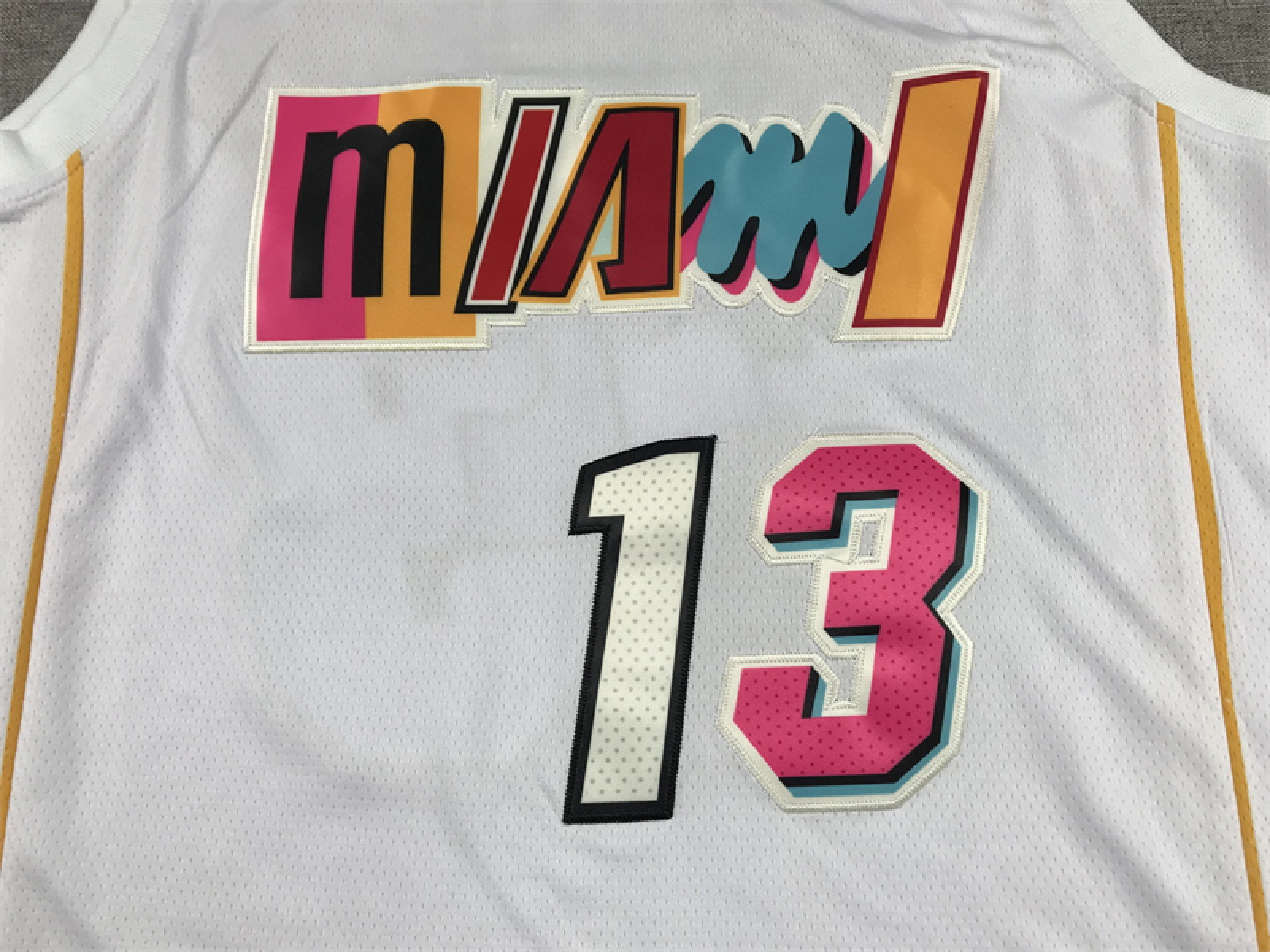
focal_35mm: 28
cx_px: 635
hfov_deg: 63.4
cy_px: 476
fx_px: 1027
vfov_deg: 49.7
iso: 20
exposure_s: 1/100
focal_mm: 3.99
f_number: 1.8
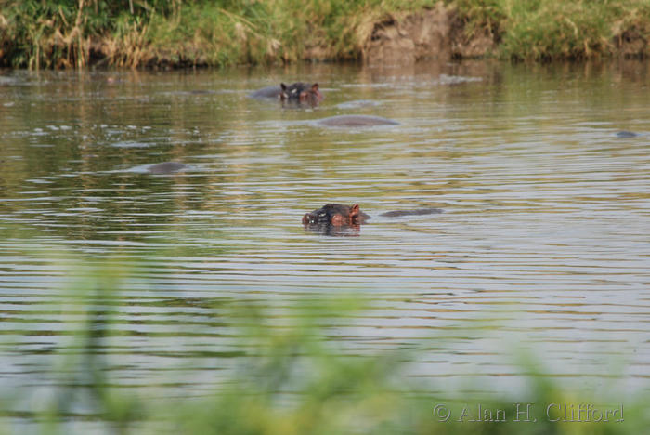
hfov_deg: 3.4
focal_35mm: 600
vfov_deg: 2.3
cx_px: 325
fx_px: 10842
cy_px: 218
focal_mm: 400
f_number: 5.6
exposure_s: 1/320
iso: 100
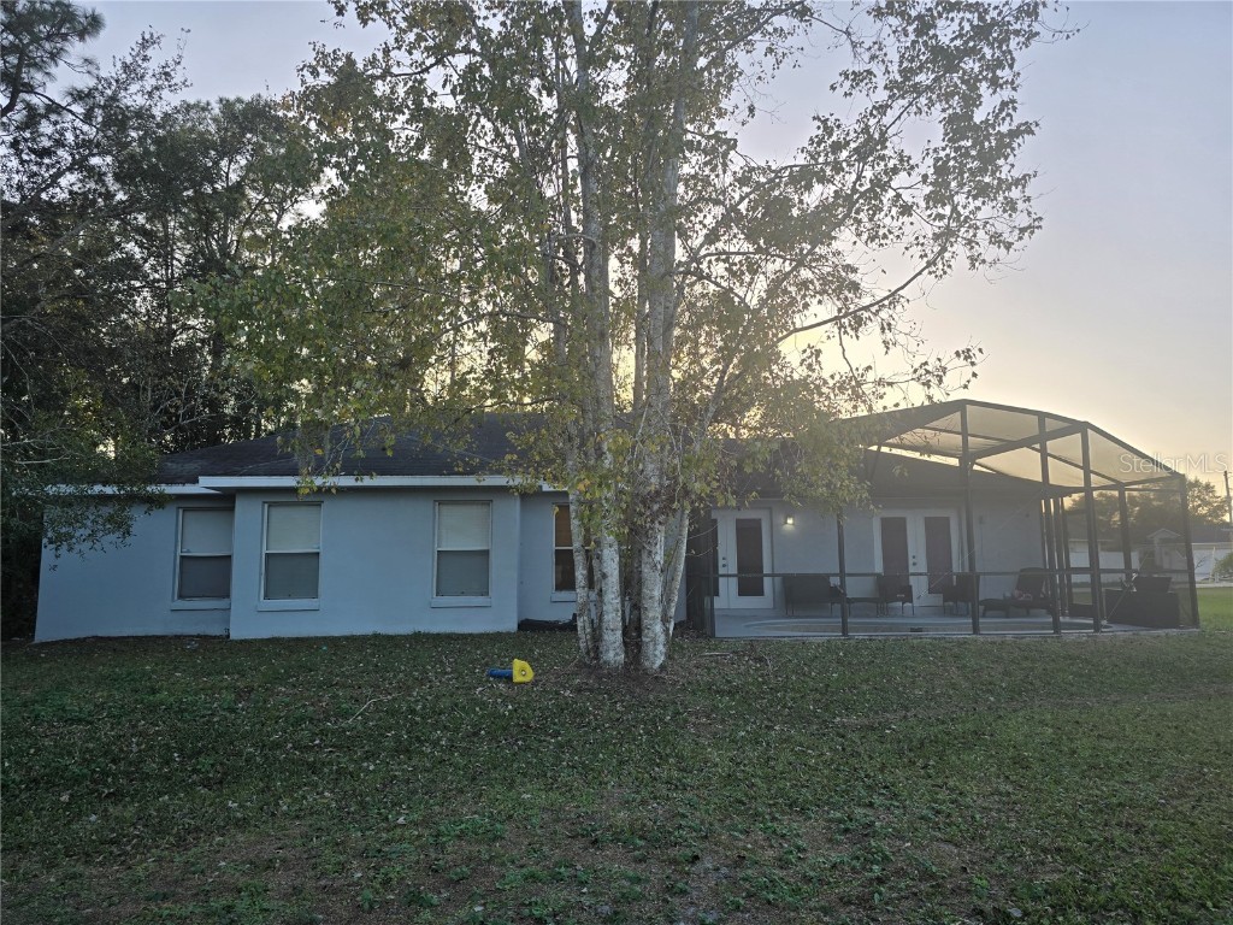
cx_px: 616
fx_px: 819
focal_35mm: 23
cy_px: 462
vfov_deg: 58.9
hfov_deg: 73.9
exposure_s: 1/180
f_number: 1.7
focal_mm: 6.3
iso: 16
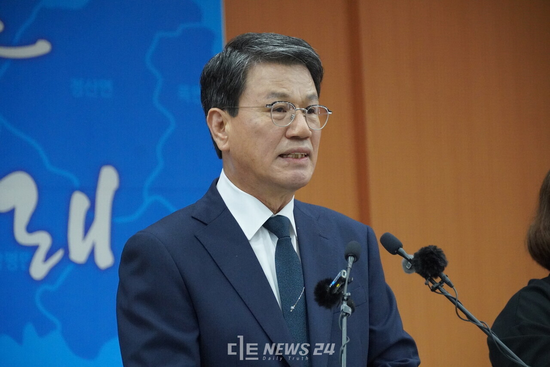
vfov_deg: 9.6
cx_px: 275
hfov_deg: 14.4
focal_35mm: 142
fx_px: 2177
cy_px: 184
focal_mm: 95
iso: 6400
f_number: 5.6
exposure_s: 1/160
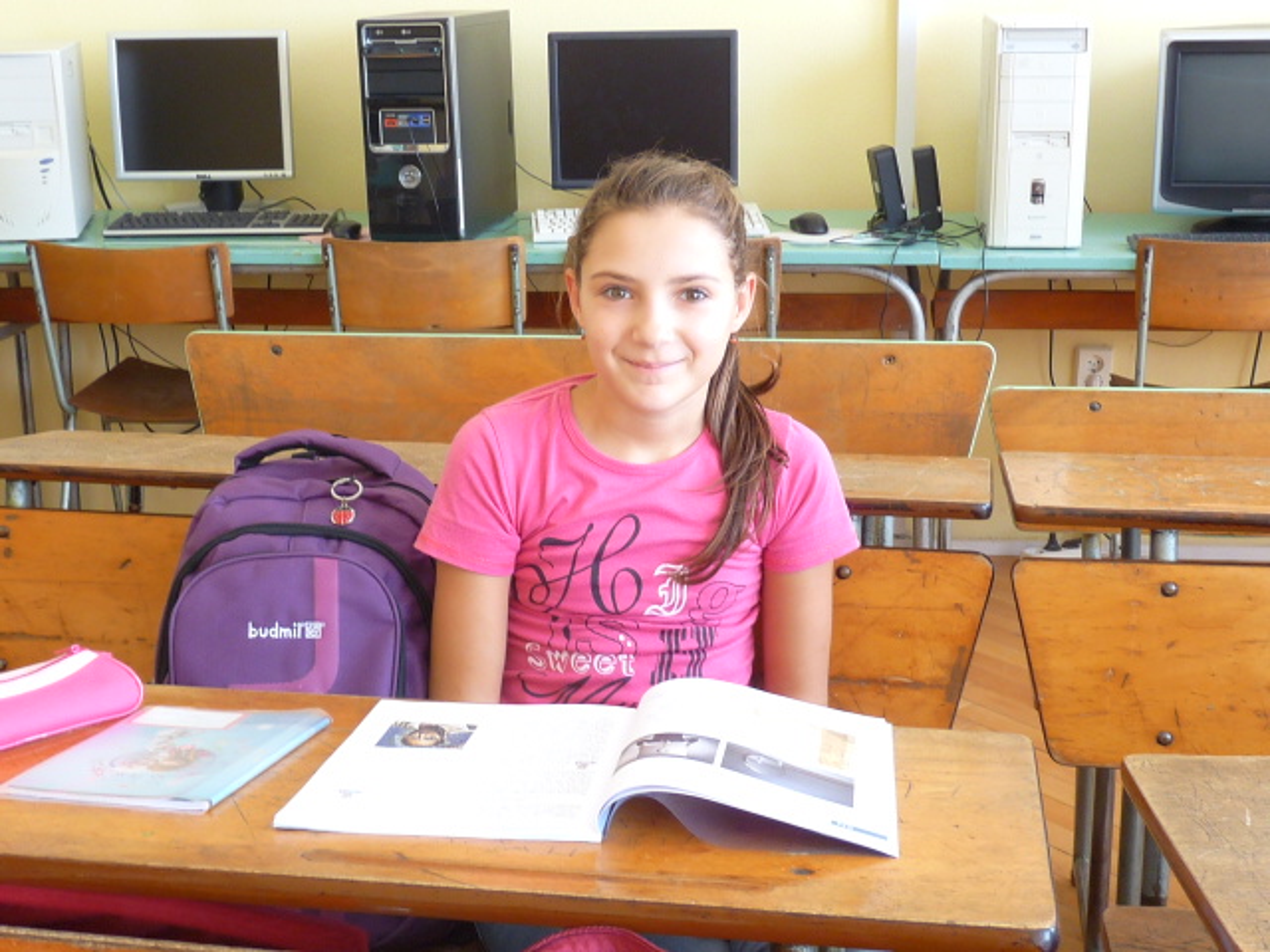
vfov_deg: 30.3
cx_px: 635
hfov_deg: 39.7
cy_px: 476
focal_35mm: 48
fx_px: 1761
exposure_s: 1/30
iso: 100
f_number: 2.8
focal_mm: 4.8
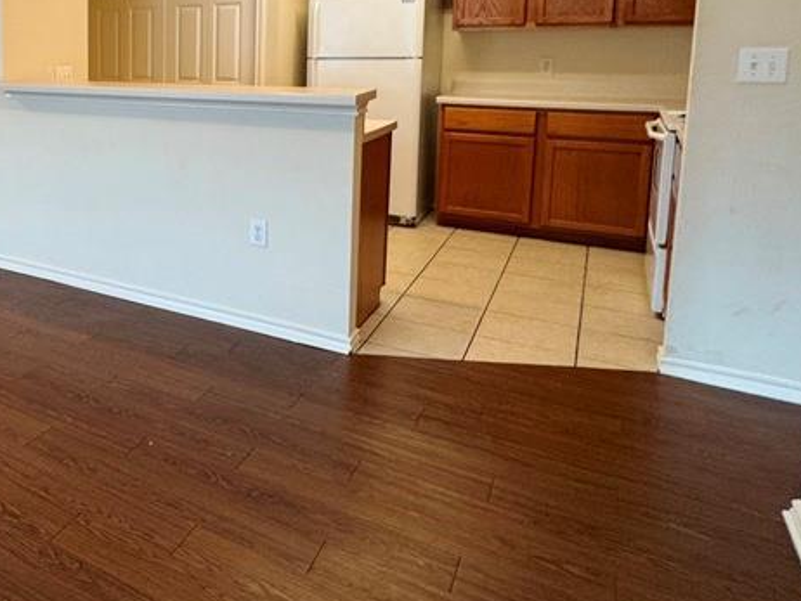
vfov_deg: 43.5
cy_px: 128
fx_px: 718
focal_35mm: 31
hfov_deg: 49.7
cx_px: 36
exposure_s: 1/60
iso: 160
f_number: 2.2
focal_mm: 2.22
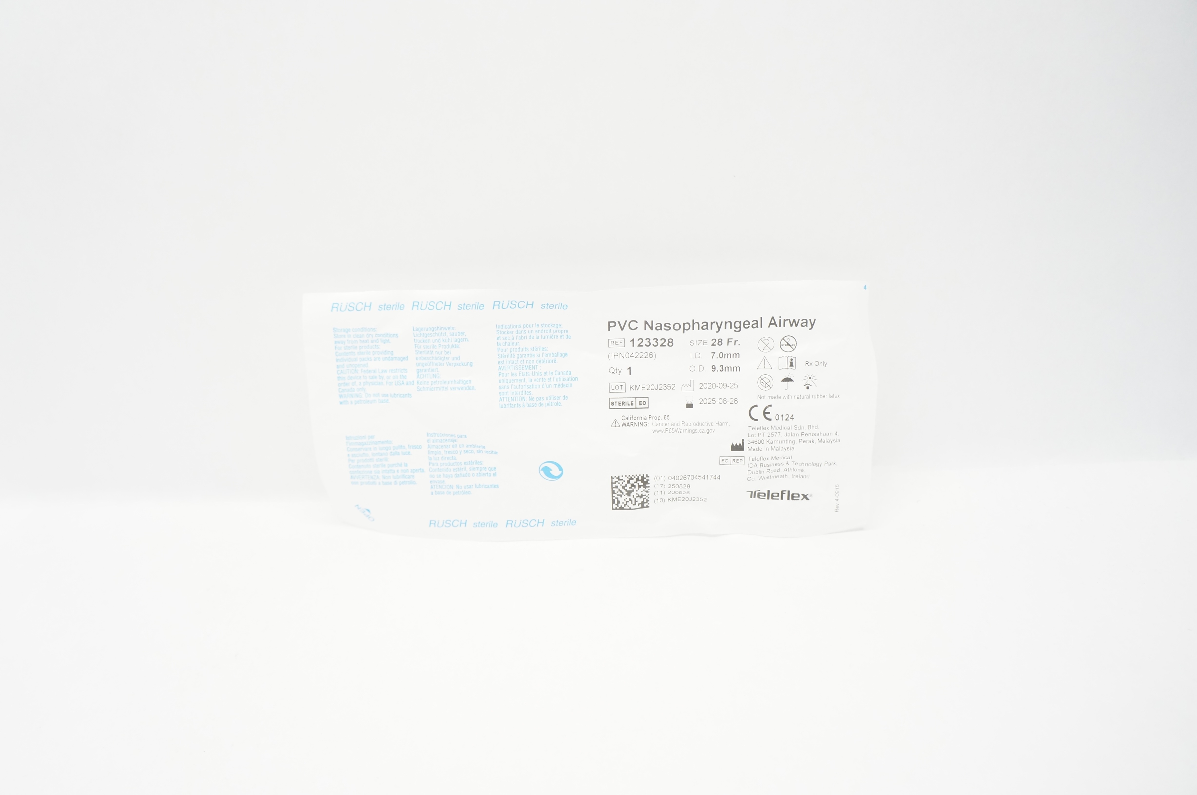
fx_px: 897
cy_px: 398
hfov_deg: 67.4
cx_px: 598
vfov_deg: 47.8
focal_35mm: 27
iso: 800
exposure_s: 1/80
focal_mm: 18
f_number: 5
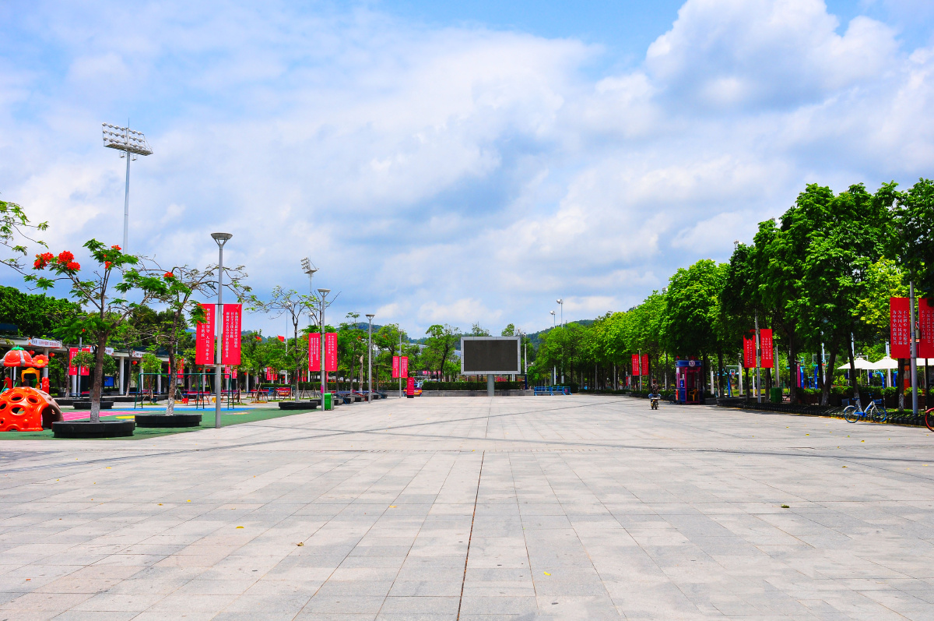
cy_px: 310
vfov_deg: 36.8
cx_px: 467
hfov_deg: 53.2
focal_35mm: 36
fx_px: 933
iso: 400
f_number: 9
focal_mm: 24
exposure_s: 1/1000
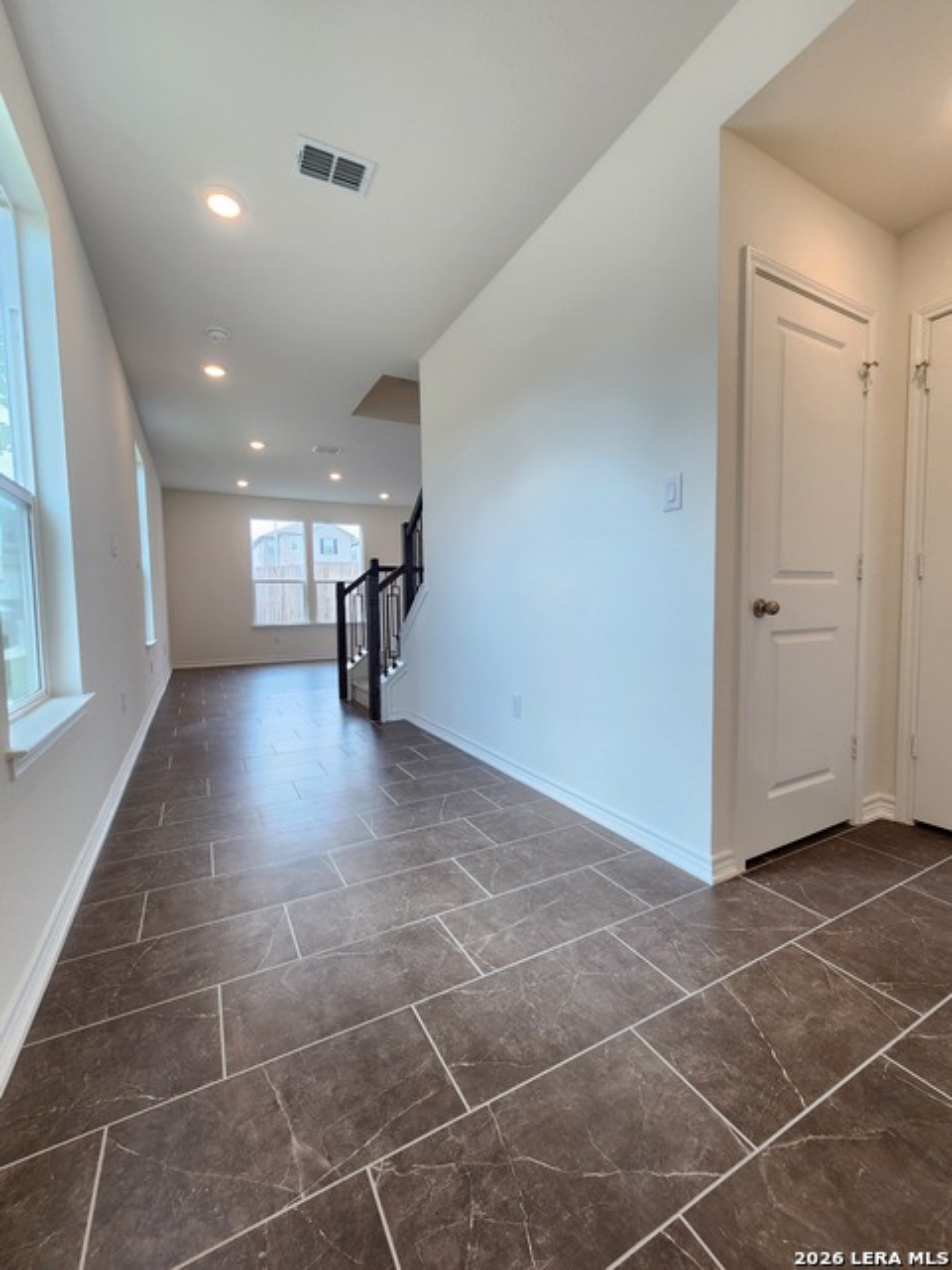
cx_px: 476
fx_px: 477
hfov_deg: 89.9
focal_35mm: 13
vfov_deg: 106.2
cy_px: 635
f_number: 2.2
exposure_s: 1/60
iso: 64
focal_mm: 2.2
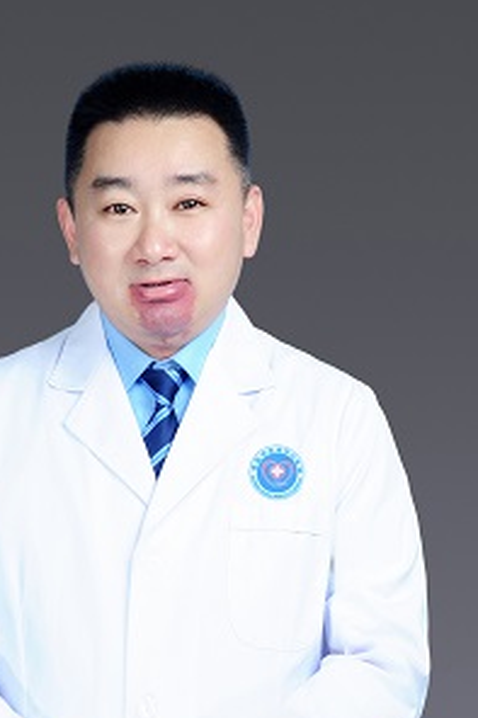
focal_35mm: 76
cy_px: 524
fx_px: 1515
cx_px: 155
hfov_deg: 17.9
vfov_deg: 26.4
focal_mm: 50
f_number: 9
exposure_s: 1/160
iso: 200
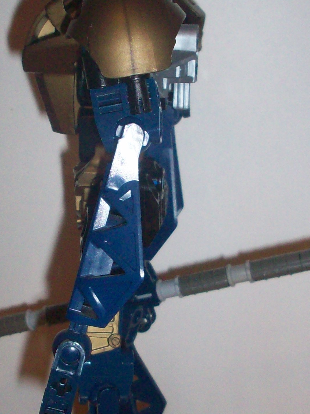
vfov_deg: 24.7
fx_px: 943
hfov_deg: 18.7
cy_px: 240
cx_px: 134
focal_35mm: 79
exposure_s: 1/64
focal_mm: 6.2
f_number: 2.8
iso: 160
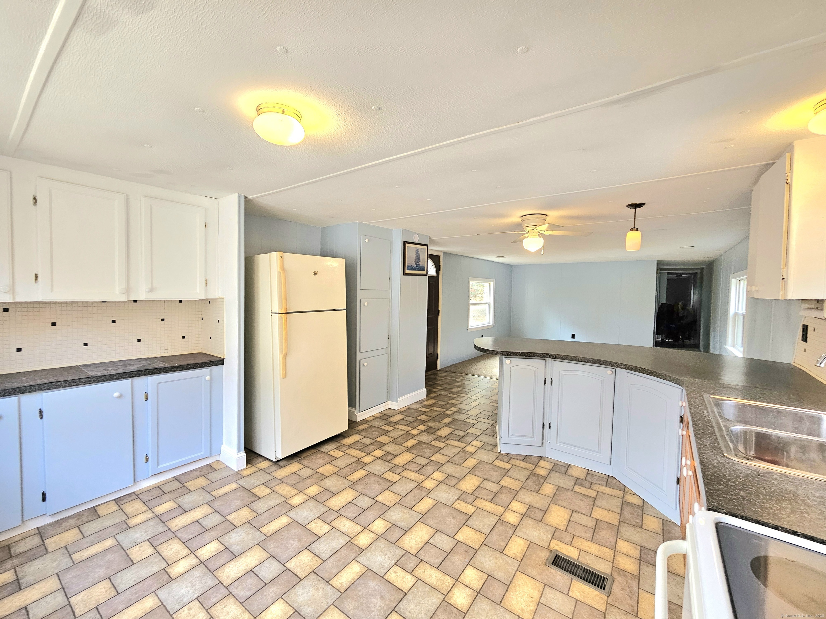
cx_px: 413
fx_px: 310
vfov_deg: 89.9
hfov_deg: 106.2
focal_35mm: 13
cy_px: 310
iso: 100
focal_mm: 2.2
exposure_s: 1/60.2
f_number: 2.2
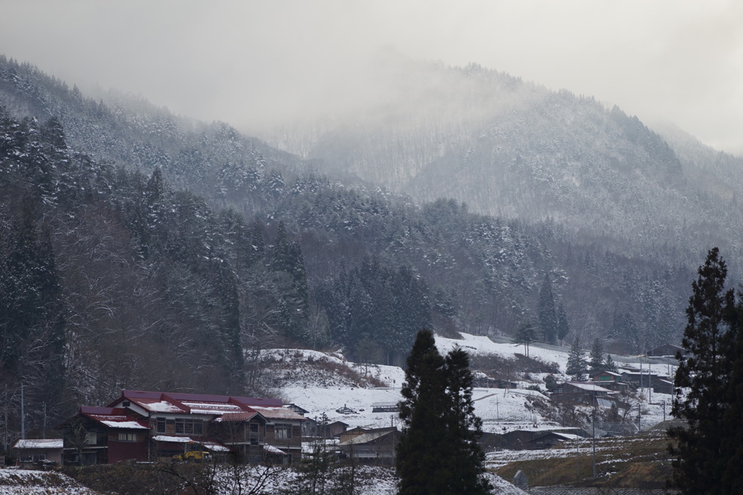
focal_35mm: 200
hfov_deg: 10.3
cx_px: 372
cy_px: 248
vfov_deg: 6.9
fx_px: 4126
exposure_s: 1/320
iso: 100
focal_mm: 200
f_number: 4.5
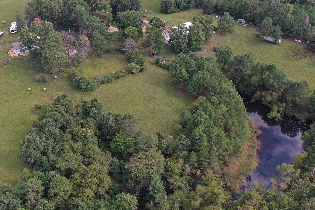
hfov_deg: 44.5
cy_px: 84
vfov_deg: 30.4
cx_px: 156
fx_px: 385
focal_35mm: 44
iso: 100
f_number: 4.5
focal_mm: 10.26
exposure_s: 1/200
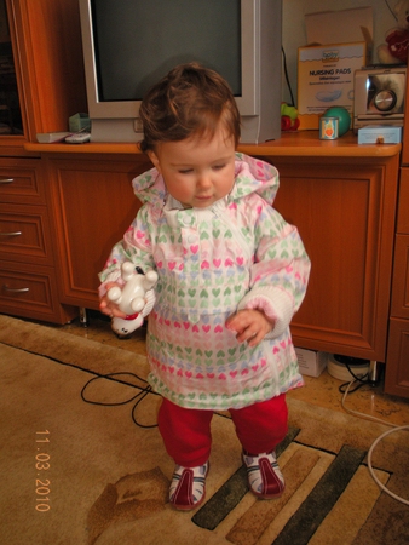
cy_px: 272
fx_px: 551
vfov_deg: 52.6
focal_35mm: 35
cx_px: 204
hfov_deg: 40.7
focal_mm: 6.3
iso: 100
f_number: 3.5
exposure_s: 1/30
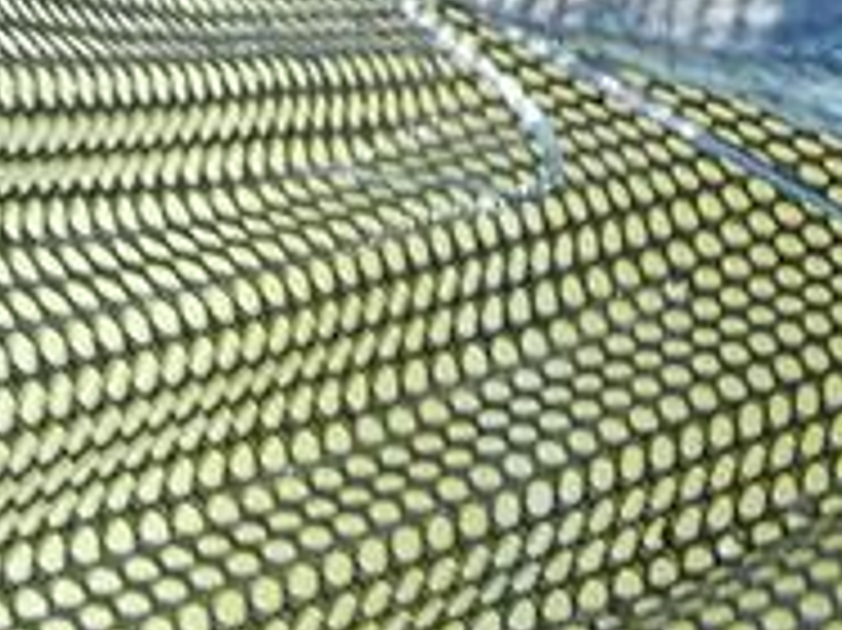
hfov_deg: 10.4
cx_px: 1072
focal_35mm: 186
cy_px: -531
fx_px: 4521
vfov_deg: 7.7
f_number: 4.9
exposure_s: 1/25
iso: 50
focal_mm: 5.7
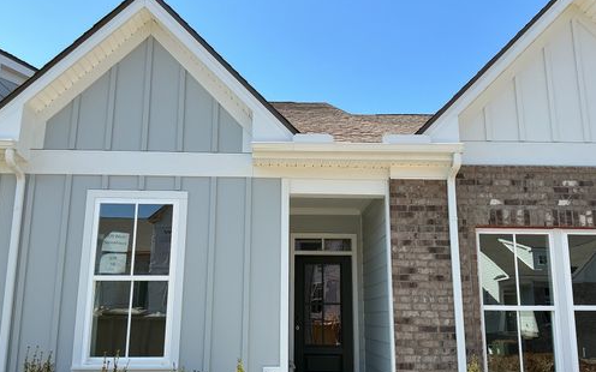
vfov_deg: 40.5
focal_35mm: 31
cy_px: 219
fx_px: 504
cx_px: 297
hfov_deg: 61.2
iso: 25
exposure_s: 1/1055
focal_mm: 3
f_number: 1.8
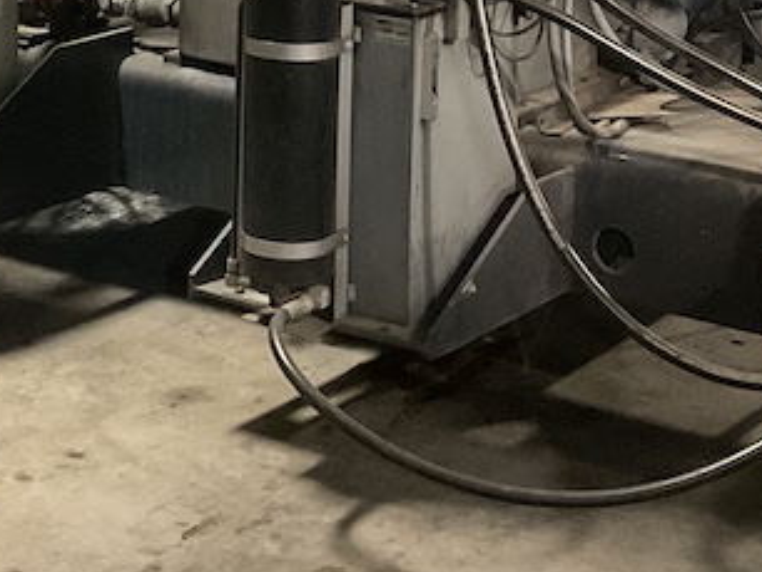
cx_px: 281
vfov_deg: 14.7
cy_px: -154
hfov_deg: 20.2
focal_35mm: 97
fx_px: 2137
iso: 320
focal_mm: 3
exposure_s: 1/40
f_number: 1.8
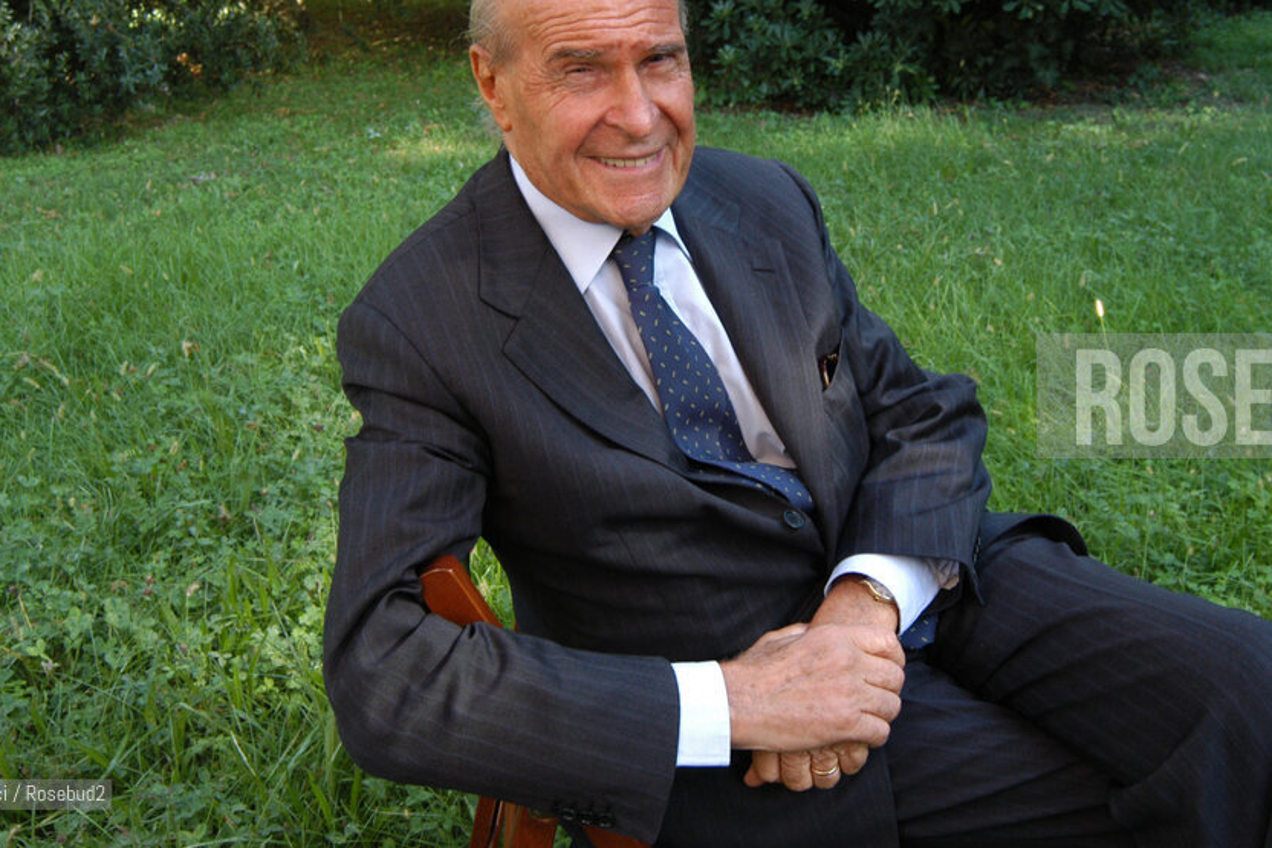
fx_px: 1378
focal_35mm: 39
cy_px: 304
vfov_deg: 34.0
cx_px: 698
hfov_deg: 49.5
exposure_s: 1/100
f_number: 5.6
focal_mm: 20
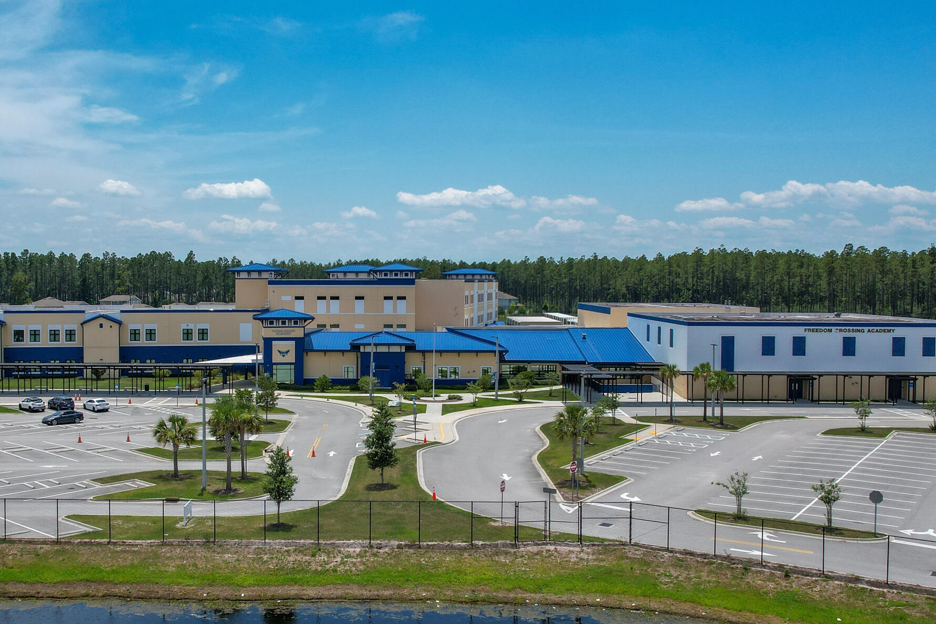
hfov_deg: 51.6
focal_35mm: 37
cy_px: 405
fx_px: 962
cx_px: 376
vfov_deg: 35.6
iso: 100
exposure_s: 1/3000
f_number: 2.8
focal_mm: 8.38
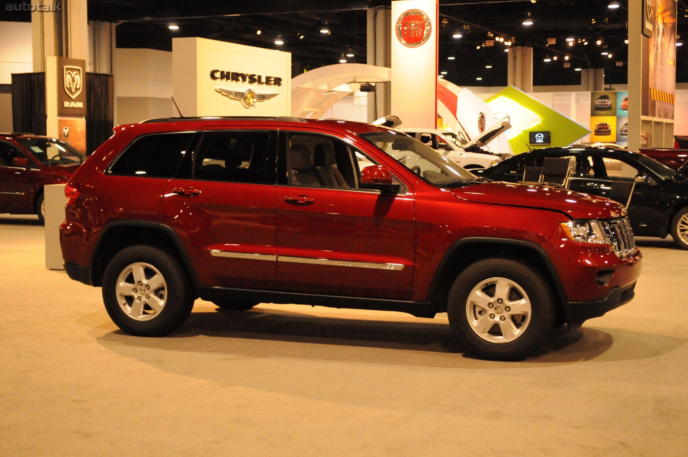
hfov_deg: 33.4
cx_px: 344
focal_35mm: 60
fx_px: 1145
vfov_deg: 22.6
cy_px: 228
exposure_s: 1/125
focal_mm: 40
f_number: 5.3
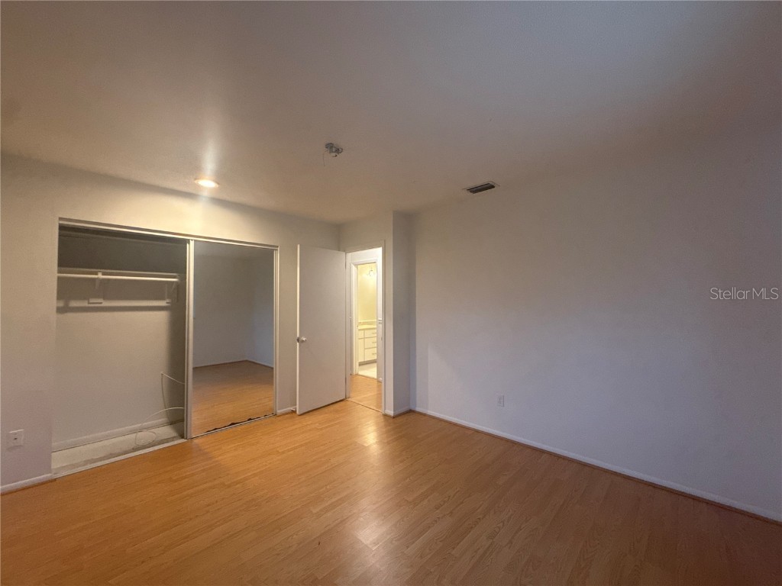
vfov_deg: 85.7
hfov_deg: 102.1
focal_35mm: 14
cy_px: 293
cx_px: 391
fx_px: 316
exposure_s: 1/120
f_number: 2.2
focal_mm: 2.22
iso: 640
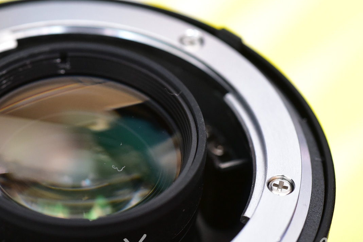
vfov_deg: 12.7
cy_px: 171
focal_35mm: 108
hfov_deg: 18.8
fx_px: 1089
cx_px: 87
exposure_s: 1/60
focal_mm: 60
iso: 2200
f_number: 8
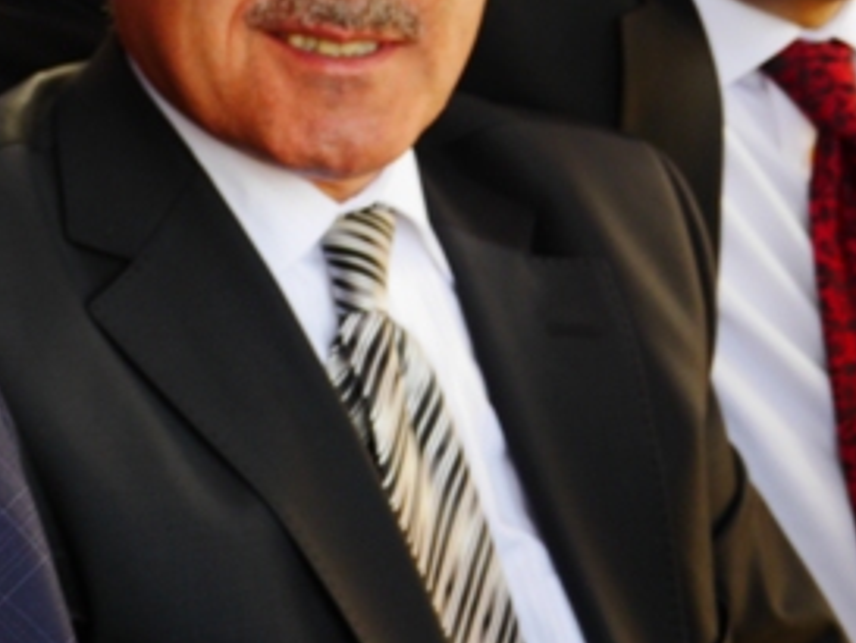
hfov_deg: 13.0
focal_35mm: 150
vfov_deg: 9.9
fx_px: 3711
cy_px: 125
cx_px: -19
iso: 400
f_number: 5
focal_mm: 32
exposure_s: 1/60
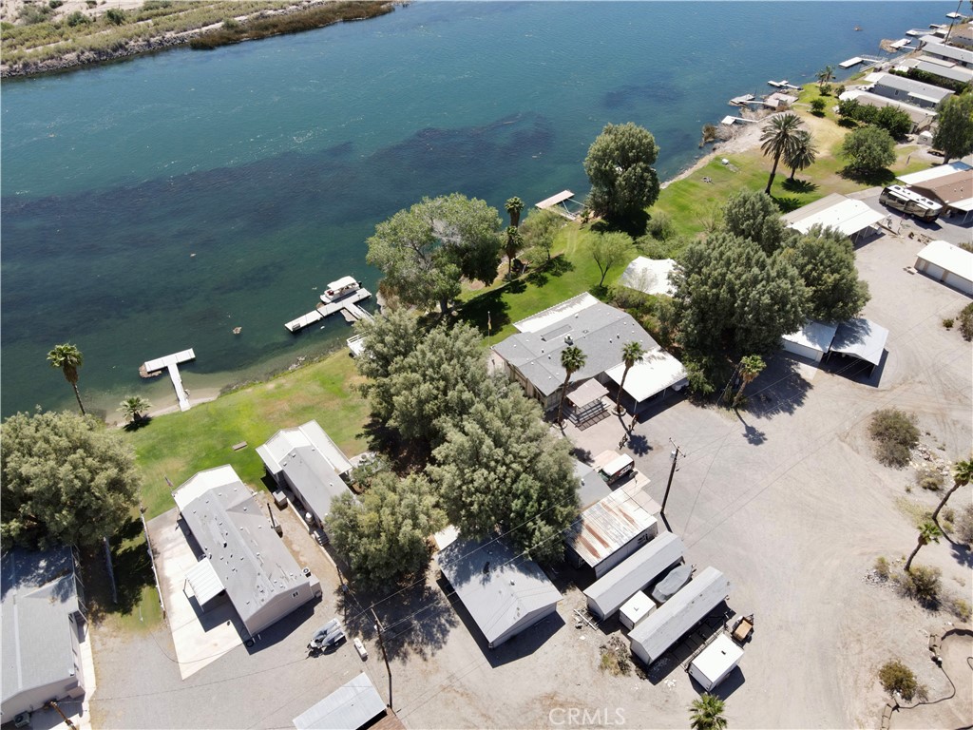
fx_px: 675
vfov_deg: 56.8
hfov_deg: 71.6
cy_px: 365
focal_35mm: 24
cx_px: 486
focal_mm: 4.5
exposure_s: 1/500
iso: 100
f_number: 2.8
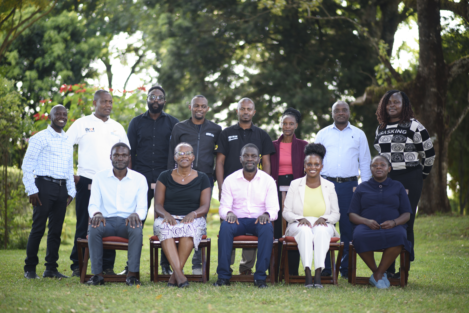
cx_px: 234
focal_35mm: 85
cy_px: 156
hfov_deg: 23.9
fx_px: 1108
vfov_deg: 16.1
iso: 50
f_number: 1.8
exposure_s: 1/80
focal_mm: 85
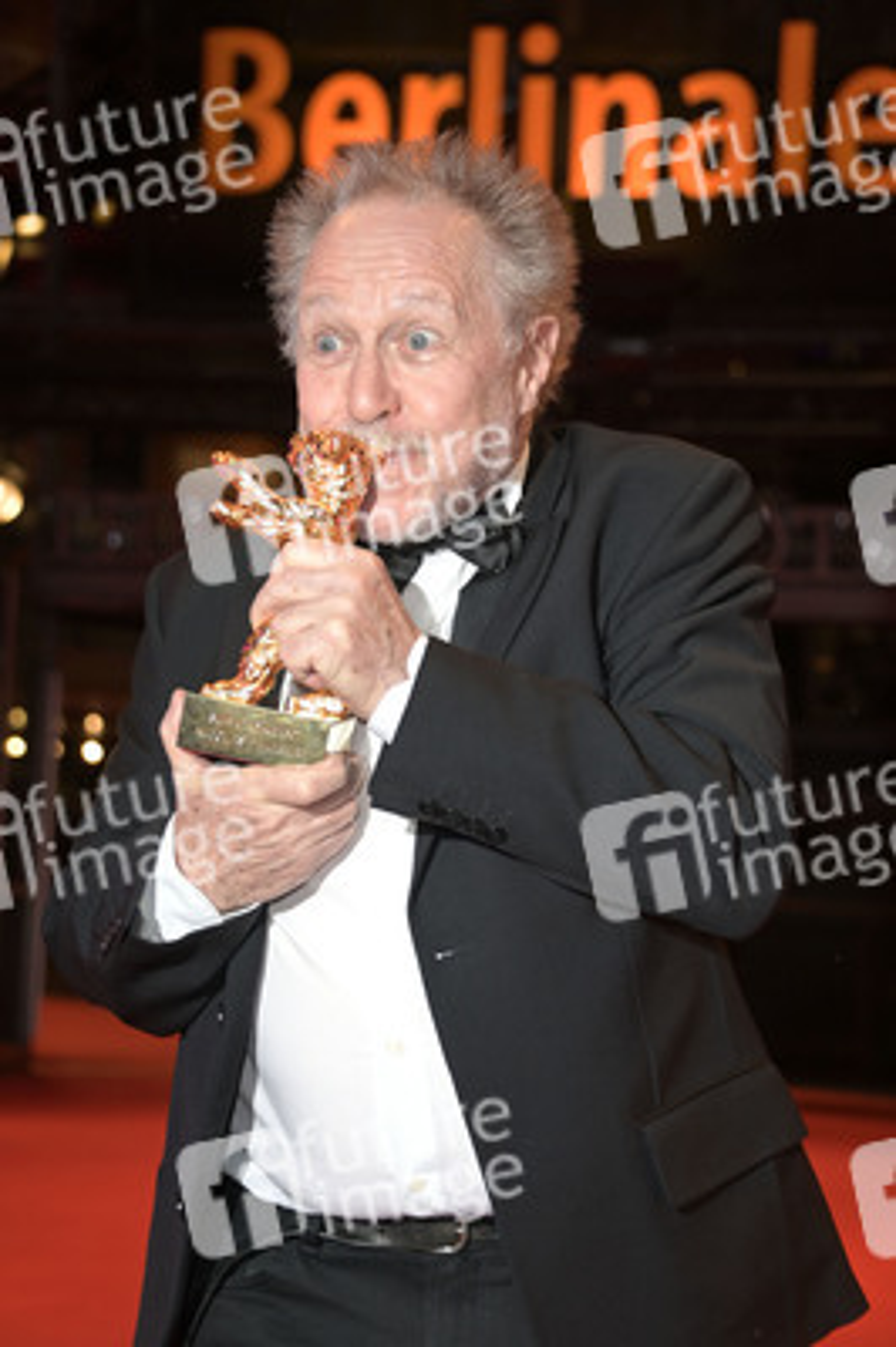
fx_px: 2543
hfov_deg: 20.0
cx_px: 448
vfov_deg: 29.7
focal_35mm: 68
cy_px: 674
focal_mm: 68
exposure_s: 1/250
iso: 1000
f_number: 4.8
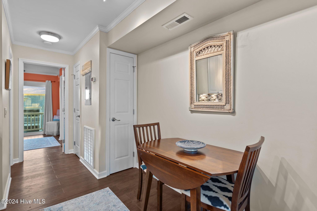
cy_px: 106
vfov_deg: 70.4
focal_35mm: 17
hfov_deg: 93.3
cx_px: 158
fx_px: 150
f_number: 4
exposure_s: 1/8
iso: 400
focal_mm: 17
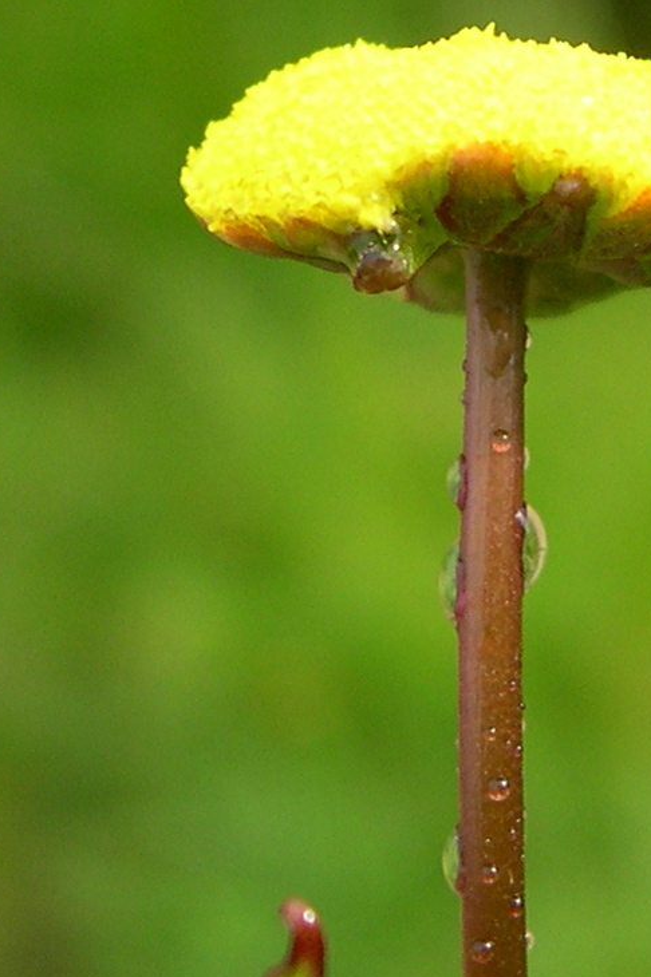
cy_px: 545
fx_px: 1765
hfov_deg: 20.7
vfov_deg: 30.9
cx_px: 498
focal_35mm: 65
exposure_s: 1/453
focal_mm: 8
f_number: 2.8
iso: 100
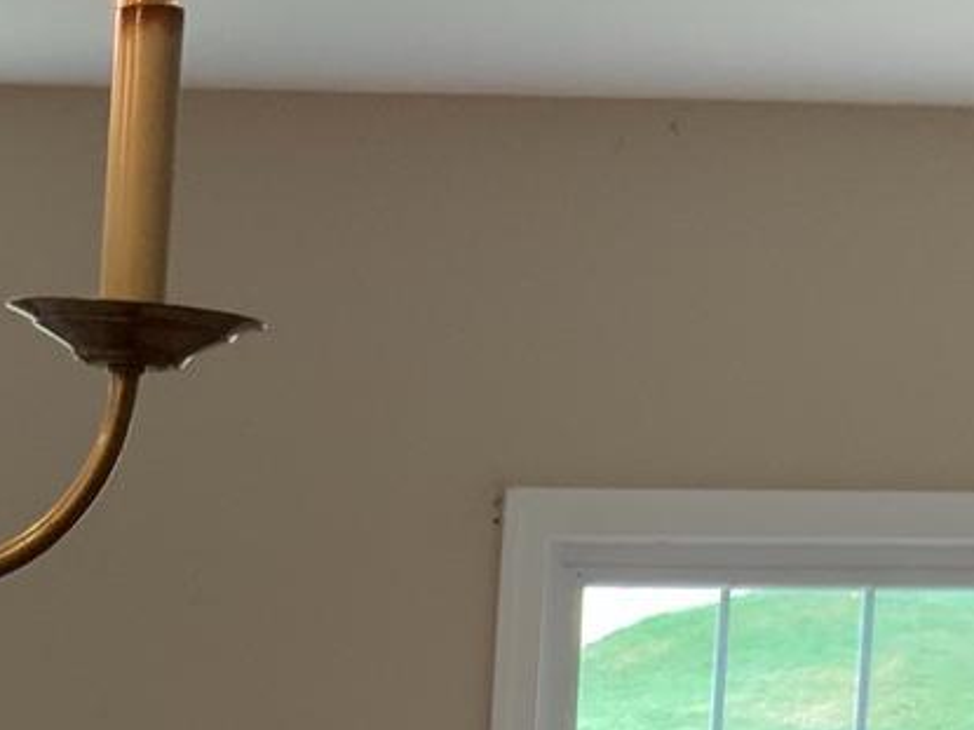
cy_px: 1413
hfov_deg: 13.1
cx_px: -437
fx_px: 4022
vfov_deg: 9.7
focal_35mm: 143
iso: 40
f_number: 1.8
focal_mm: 3
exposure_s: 1/60
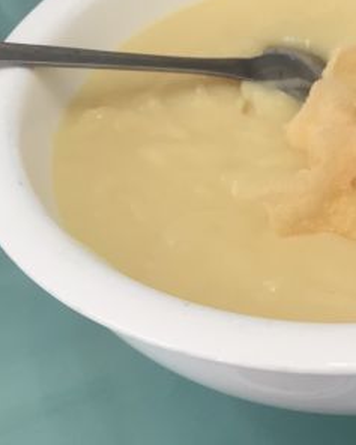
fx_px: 882
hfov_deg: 21.7
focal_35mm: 67
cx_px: 381
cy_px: 322
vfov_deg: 28.0
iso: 32
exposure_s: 1/30
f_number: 2.2
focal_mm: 4.15
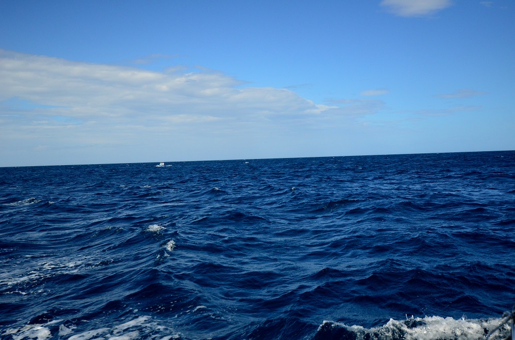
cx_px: 258
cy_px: 170
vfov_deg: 36.7
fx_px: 514
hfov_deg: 53.2
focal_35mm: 36
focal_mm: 24
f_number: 4.5
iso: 900
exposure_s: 1/8000
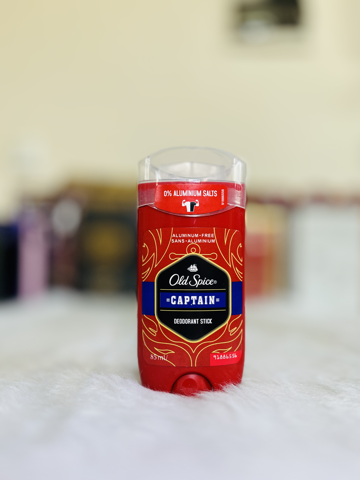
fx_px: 374
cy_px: 248
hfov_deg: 51.3
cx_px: 184
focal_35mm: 27
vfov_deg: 65.3
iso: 64
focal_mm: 5.1
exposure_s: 1/99
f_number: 1.6
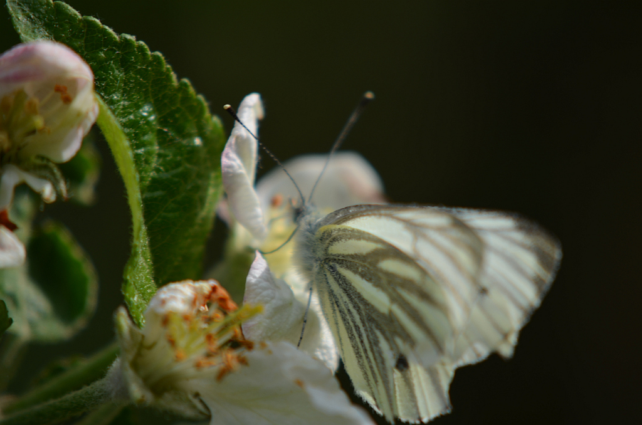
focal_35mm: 300
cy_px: 212
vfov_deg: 4.6
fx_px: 5338
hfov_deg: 6.9
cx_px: 321
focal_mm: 200
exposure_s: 1/200
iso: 100
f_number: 5.6
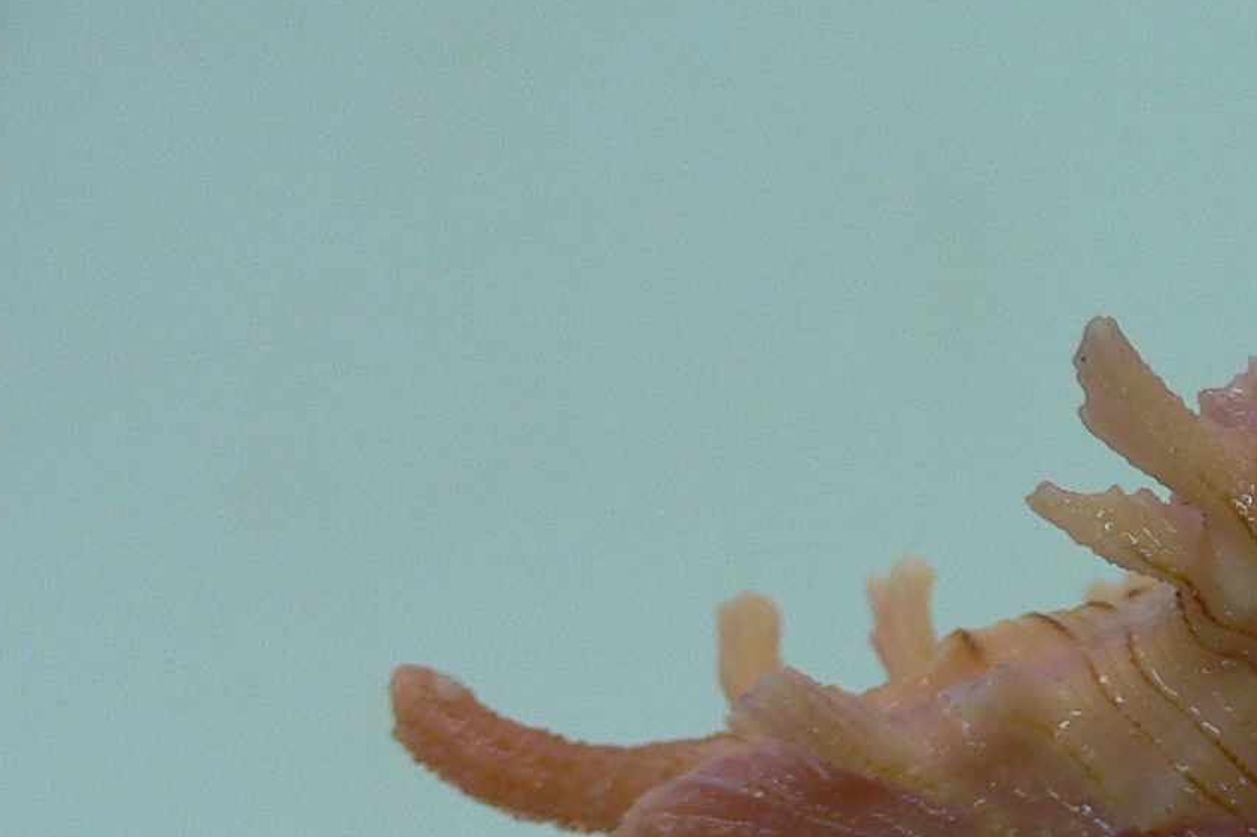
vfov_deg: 15.4
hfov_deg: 21.8
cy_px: 810
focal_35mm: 87
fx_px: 3036
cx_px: 1463
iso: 80
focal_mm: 4.6
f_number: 2.8
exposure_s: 1/60
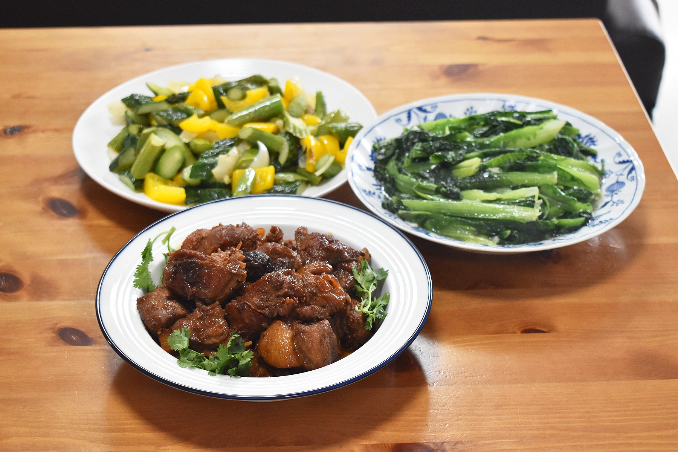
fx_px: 1186
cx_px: 339
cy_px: 226
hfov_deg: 31.9
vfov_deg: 21.6
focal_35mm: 63
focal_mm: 42
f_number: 5
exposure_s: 1/60
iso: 1400
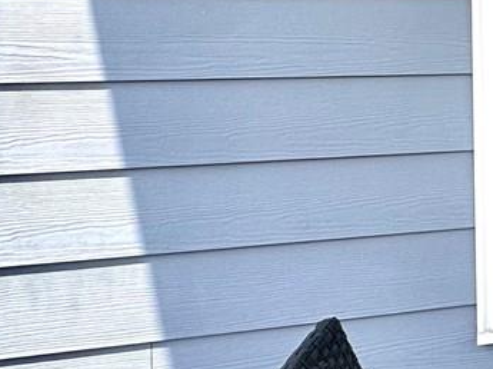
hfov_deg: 17.8
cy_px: 46
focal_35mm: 65
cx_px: 1037
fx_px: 925
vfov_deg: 22.1
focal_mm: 2.22
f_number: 2.2
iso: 40
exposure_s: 1/744
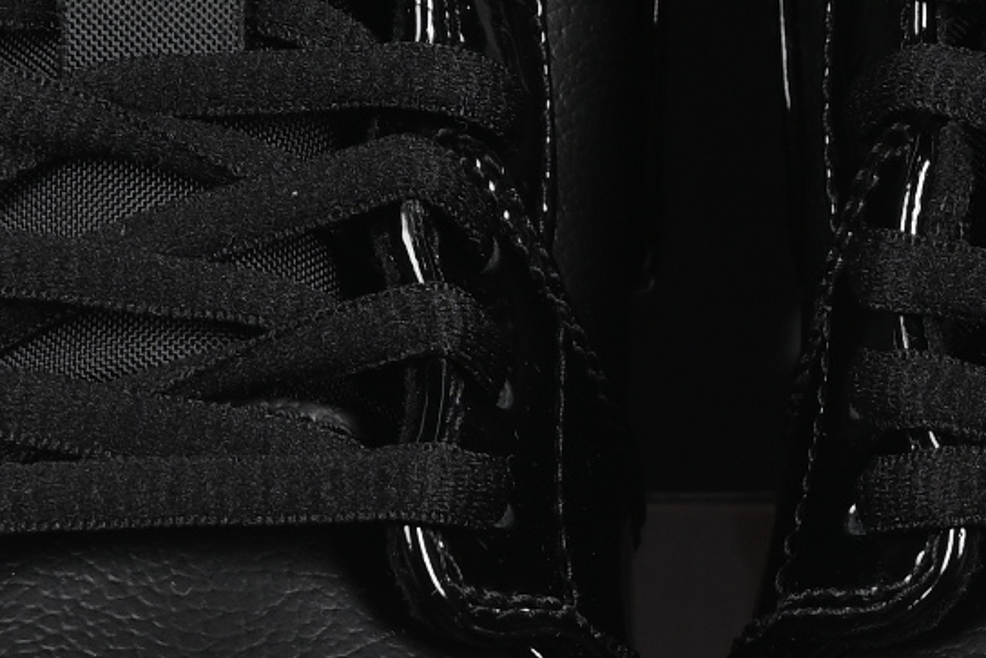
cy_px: 609
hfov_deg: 5.4
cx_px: 765
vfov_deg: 3.6
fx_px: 10519
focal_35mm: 384
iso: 160
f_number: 6.3
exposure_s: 1/50
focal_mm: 50
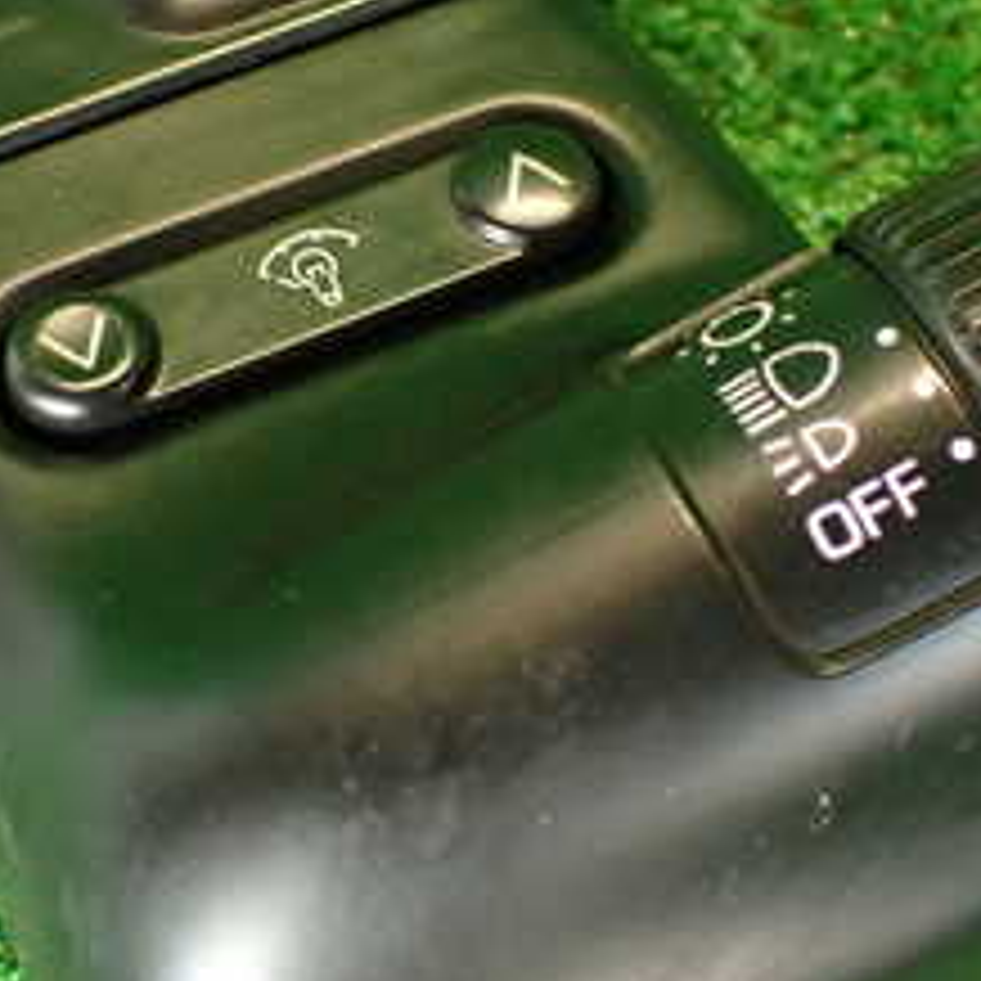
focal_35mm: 78
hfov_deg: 22.1
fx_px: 2501
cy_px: 432
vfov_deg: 22.2
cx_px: 324
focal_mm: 5.79
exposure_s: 1/30
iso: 320
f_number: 2.4
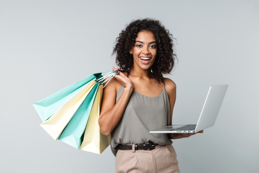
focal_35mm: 56
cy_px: 86
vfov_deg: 24.2
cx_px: 130
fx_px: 403
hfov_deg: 35.6
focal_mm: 56
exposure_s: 1/160
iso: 160
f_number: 7.1
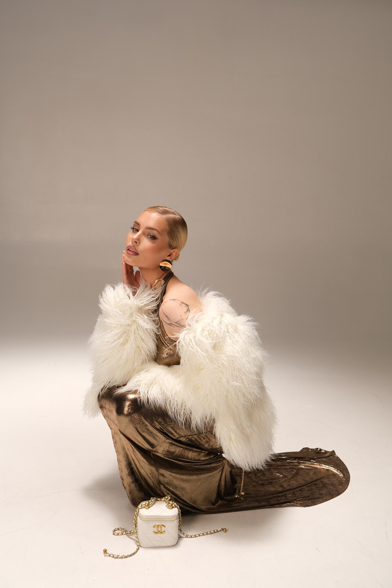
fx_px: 506
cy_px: 294
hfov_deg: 42.3
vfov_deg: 60.3
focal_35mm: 31
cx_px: 196
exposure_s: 1/125
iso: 250
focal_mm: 20.5
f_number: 3.2
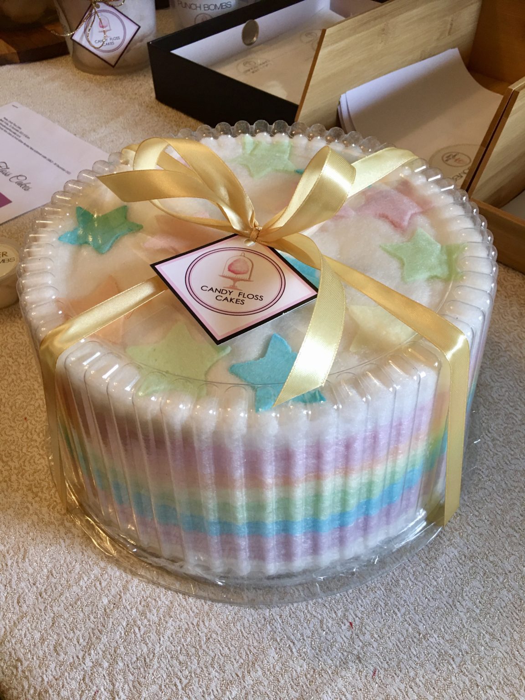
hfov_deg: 48.2
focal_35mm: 29
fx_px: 586
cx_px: 262
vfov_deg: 61.7
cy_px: 350
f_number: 2.2
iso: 50
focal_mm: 4.15
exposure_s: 1/17
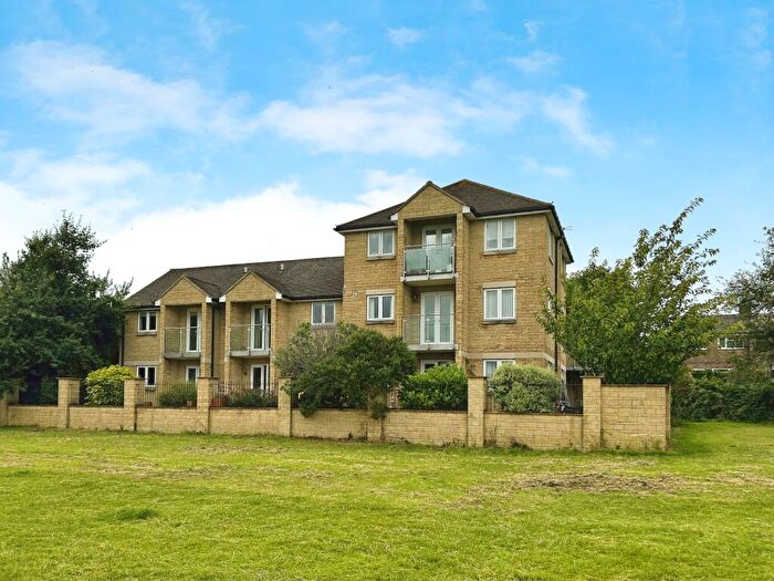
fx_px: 581
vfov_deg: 53.1
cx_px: 387
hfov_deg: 67.3
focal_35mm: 26
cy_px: 290
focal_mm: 5.7
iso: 50
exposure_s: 1/6211
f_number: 1.5
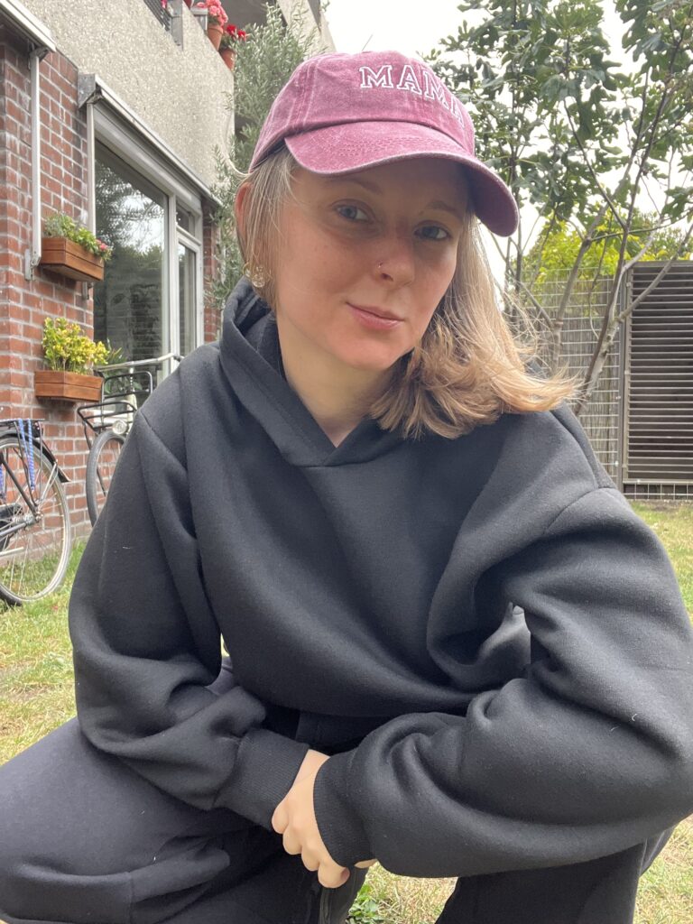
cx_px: 346
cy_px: 462
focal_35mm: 30
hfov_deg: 46.8
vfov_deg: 60.0
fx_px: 801
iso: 100
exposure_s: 1/106
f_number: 2.2
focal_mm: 2.71
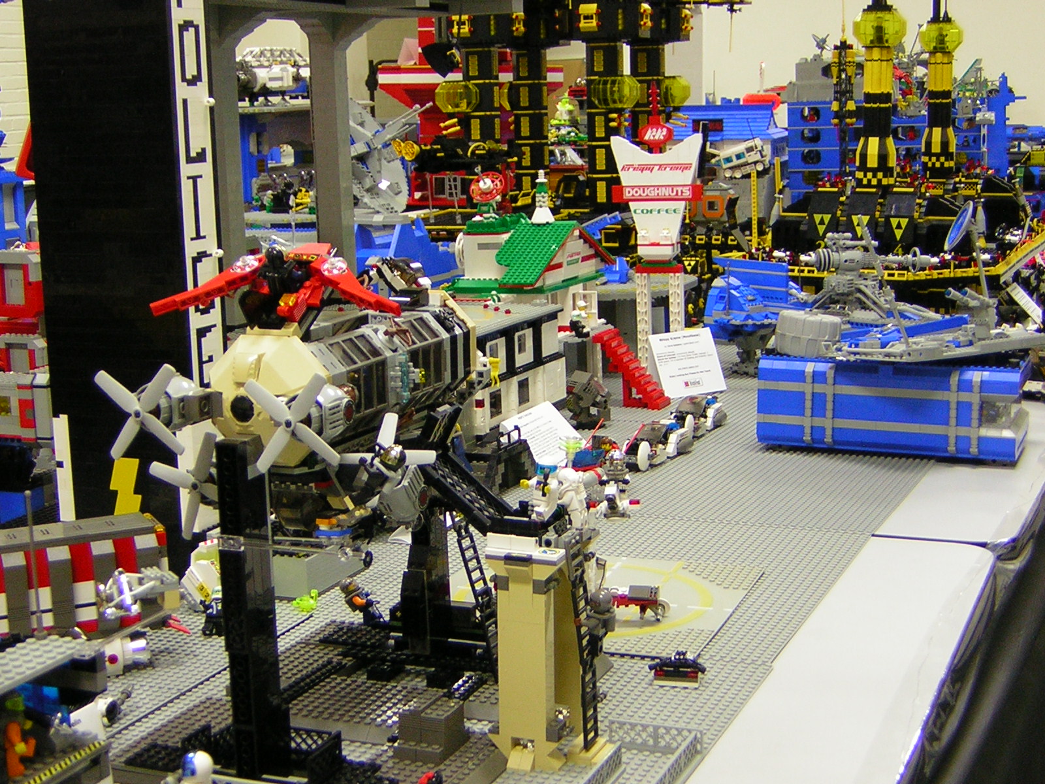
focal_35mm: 58
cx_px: 522
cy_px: 392
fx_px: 1751
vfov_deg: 25.2
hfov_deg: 33.2
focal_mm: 7.6
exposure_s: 1/5.6
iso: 77
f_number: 3.3
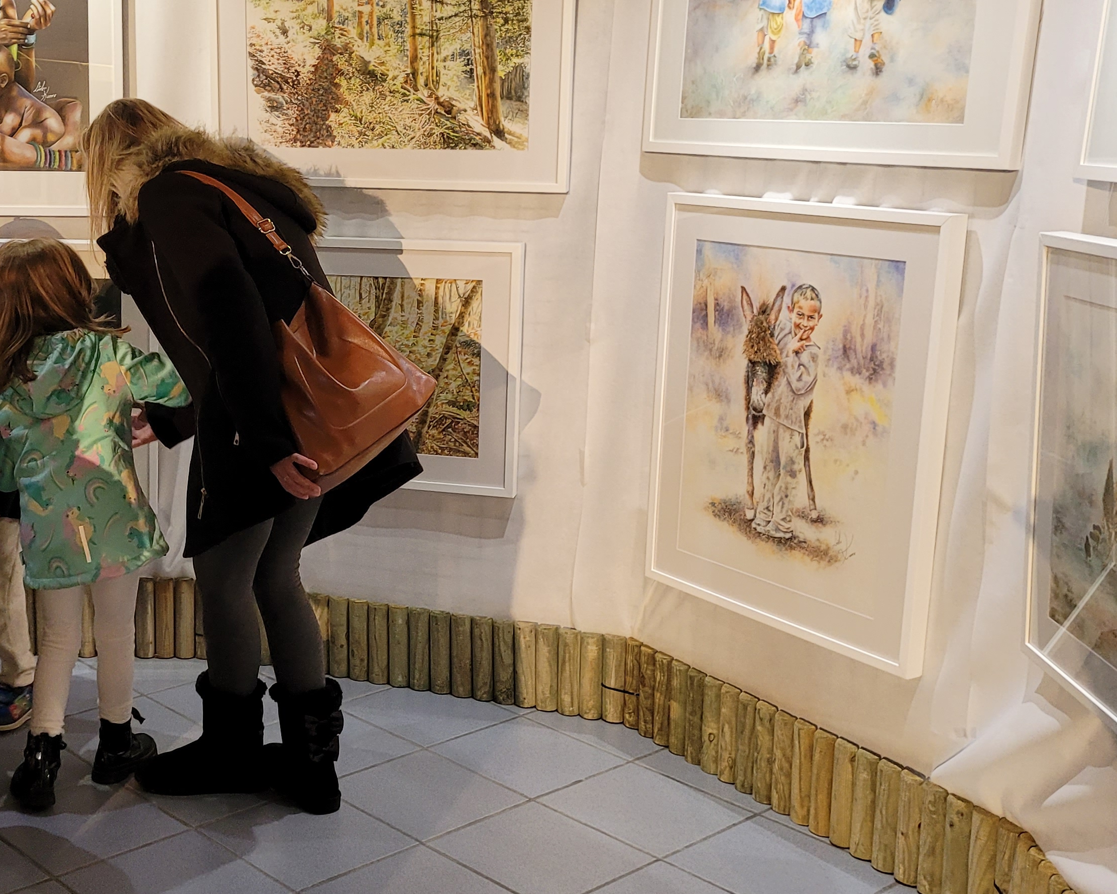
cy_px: 406
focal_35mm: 46
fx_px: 1521
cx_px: 261
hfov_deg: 39.1
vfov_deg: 32.7
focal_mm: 5.4
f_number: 1.8
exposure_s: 1/100
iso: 200
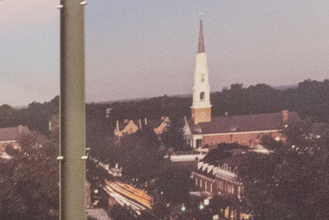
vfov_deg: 15.9
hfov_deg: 20.3
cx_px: -174
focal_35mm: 85
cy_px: 201
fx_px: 777
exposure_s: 1/20
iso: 2000
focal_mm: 10
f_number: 7.1
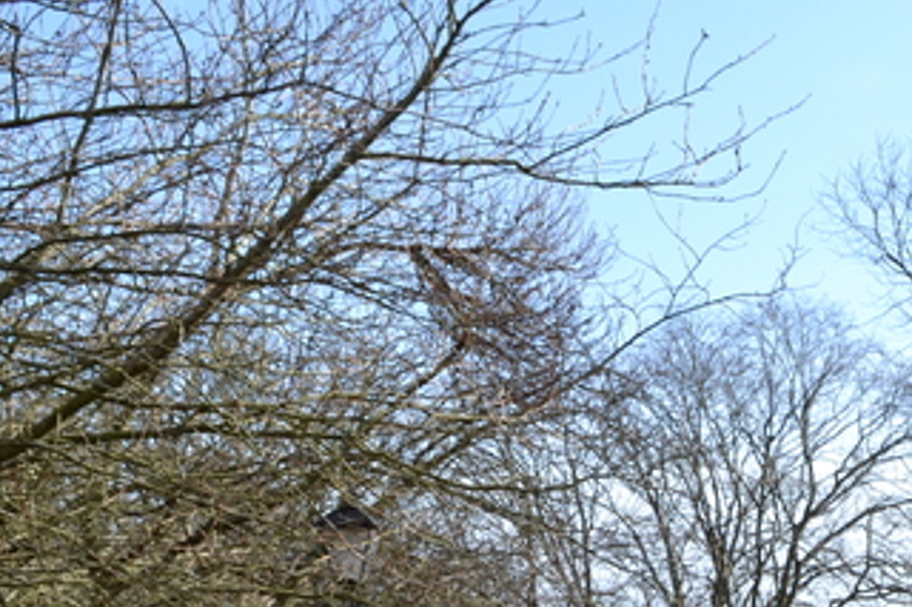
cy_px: 775
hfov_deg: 25.8
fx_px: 1924
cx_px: 829
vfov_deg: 16.9
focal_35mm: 76
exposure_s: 1/160
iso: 100
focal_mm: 18
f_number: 6.3
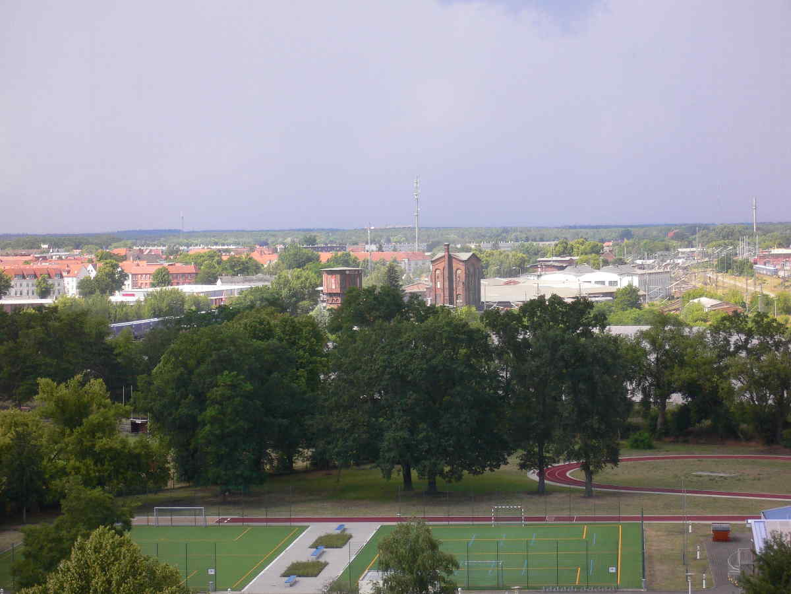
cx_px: 396
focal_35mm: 105
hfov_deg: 18.7
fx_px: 2399
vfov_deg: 14.1
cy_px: 297
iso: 100
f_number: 5
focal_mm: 17.4
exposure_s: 1/250
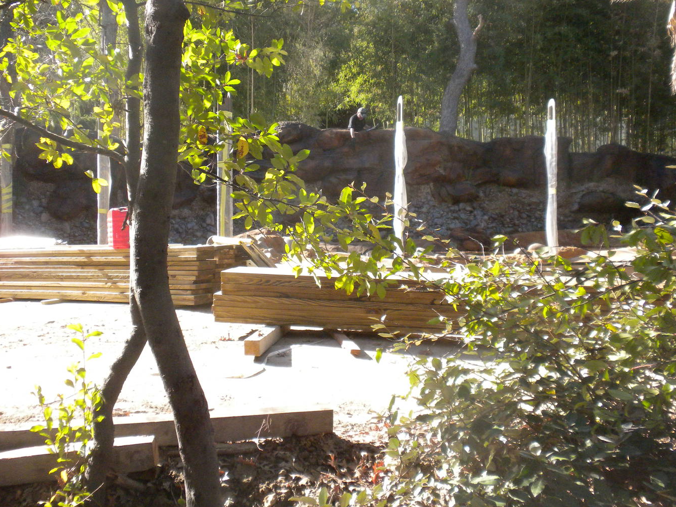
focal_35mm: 44
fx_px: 859
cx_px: 315
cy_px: 209
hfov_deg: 42.9
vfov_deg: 32.8
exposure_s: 1/712
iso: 341
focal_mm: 6.6
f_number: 3.5
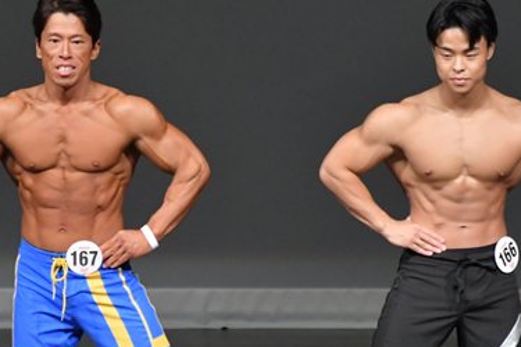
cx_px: 251
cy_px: 269
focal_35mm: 775
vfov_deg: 1.8
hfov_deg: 2.7
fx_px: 11215
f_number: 5.6
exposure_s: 1/400
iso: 4000
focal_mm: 250
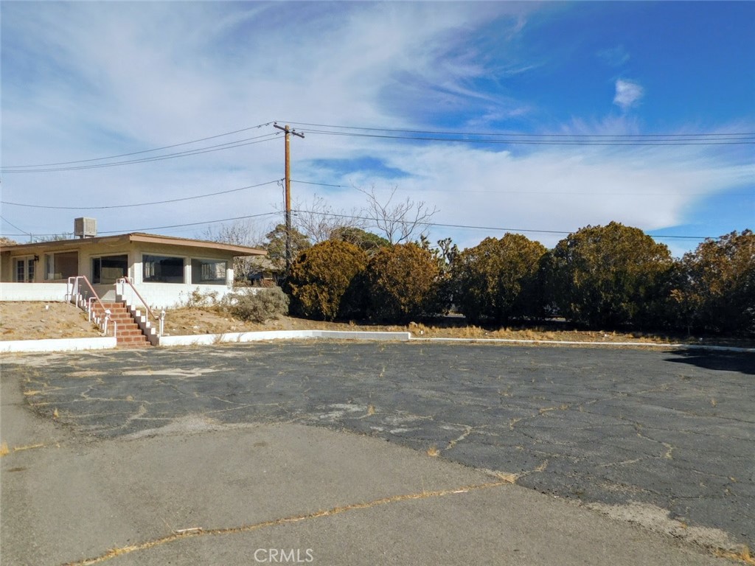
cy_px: 283
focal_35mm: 28
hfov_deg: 63.4
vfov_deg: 49.7
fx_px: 611
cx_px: 378
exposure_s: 1/800
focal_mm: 4.9
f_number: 6.4
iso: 125
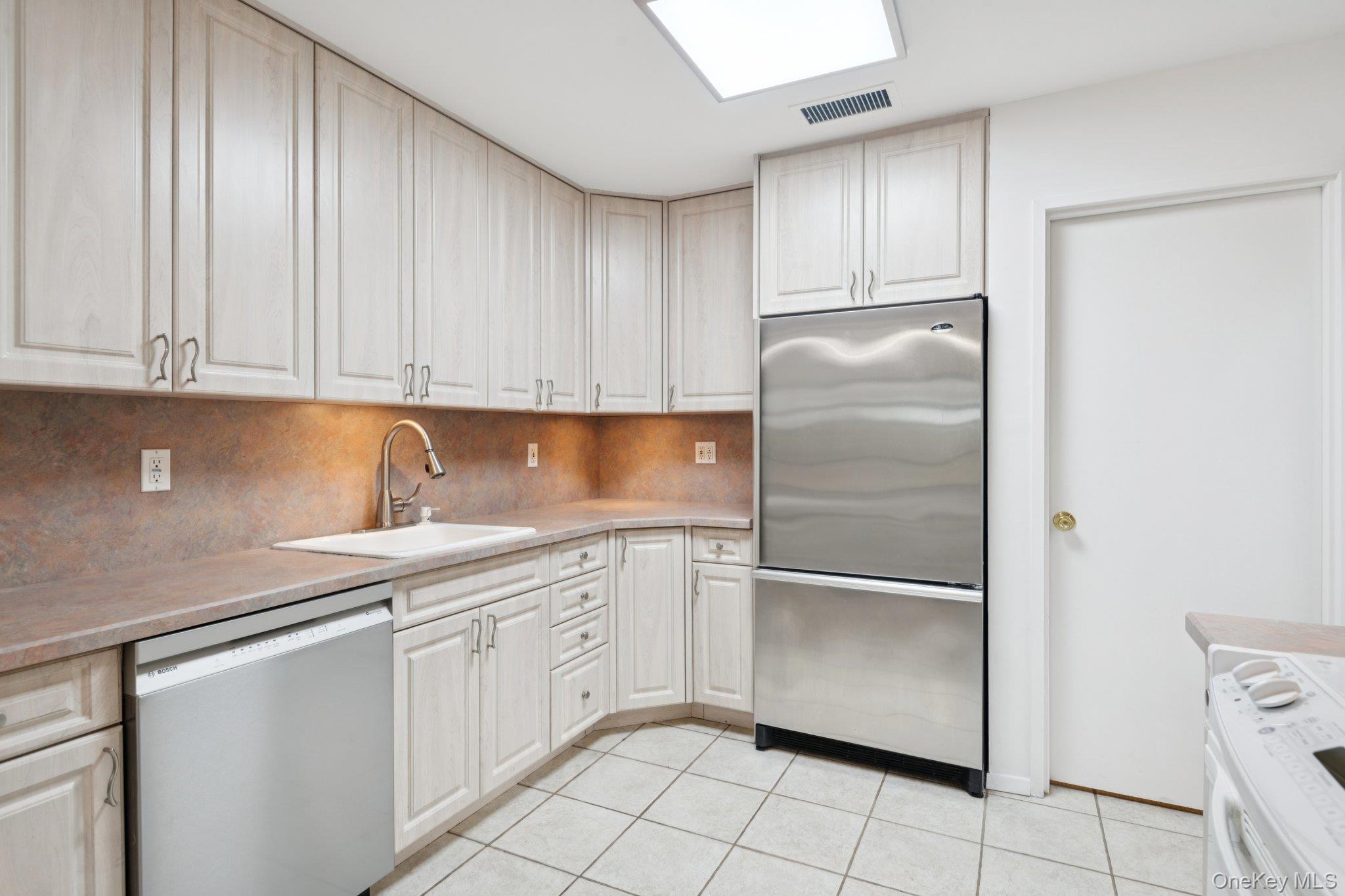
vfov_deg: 64.5
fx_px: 710
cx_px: 672
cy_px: 448
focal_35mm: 19
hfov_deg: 86.9
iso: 125
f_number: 8
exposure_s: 1/6
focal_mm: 19
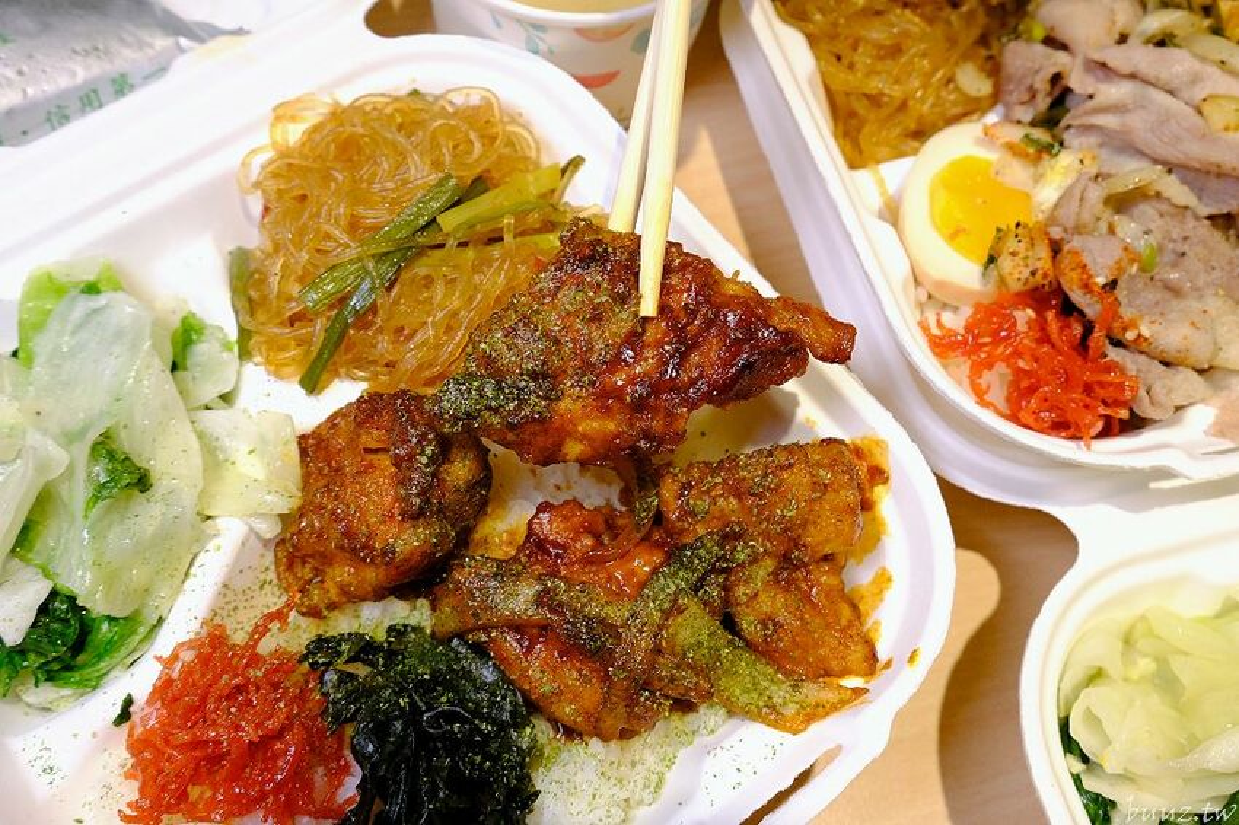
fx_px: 929
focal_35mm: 27
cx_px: 620
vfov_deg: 47.9
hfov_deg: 67.4
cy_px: 412
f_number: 5.6
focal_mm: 18
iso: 1250
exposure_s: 1/125
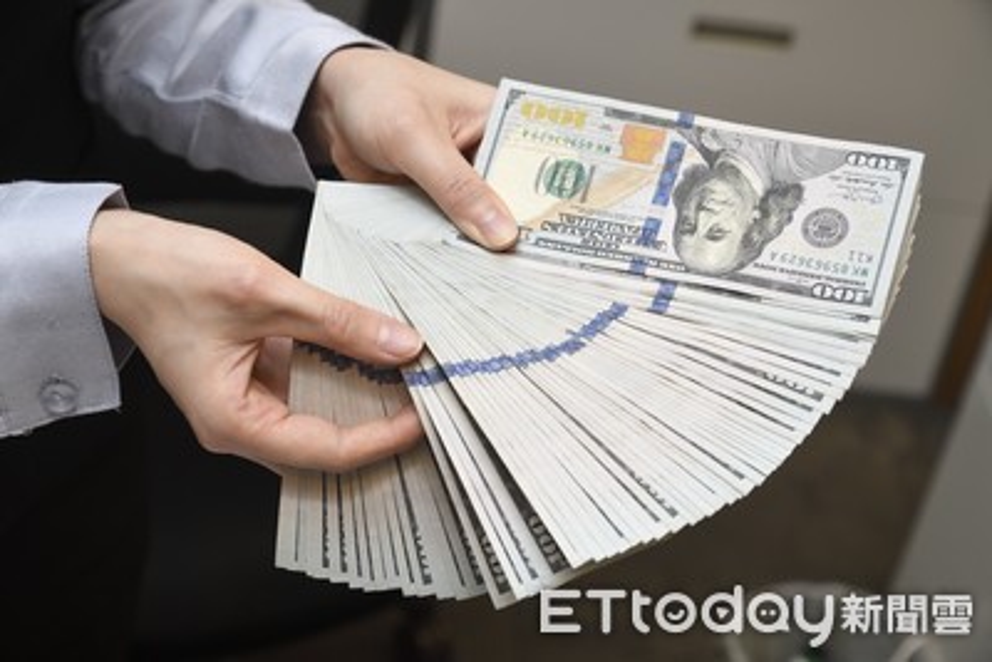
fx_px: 1792
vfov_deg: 20.9
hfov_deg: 30.9
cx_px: 496
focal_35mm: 65
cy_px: 331
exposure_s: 1/80
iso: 800
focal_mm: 65
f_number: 7.1
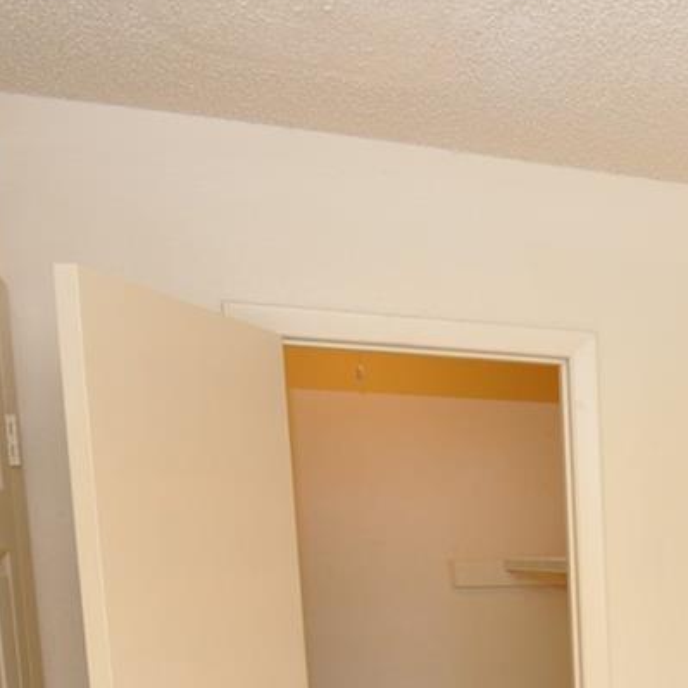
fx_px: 1147
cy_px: 722
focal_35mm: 51
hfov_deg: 27.2
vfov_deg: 30.5
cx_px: 924
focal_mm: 10
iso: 400
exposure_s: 1/100
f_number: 5
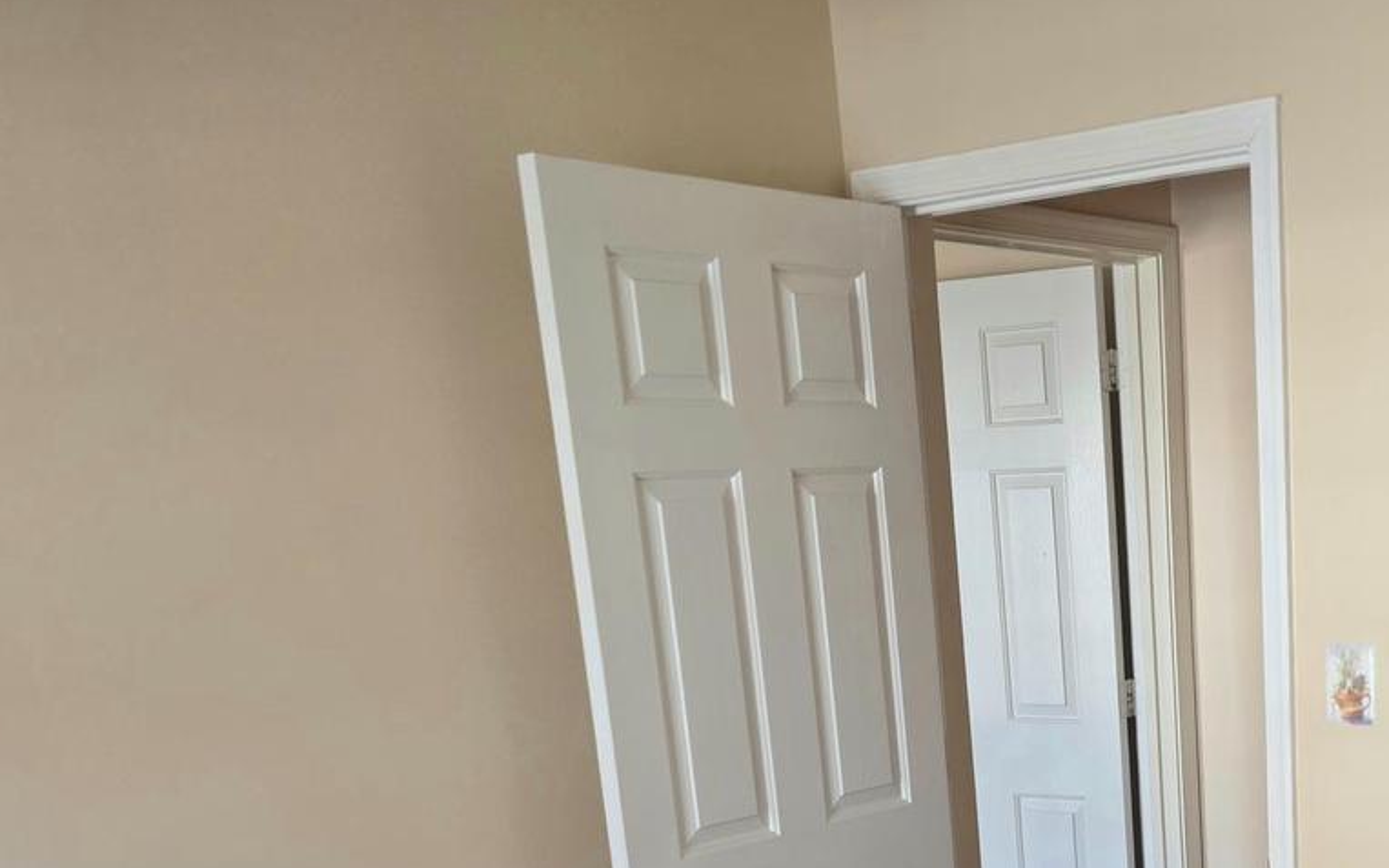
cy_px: 941
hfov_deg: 41.1
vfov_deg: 26.0
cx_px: 1165
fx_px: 1741
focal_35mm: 46
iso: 250
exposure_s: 1/120
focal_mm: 6.3
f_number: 1.7
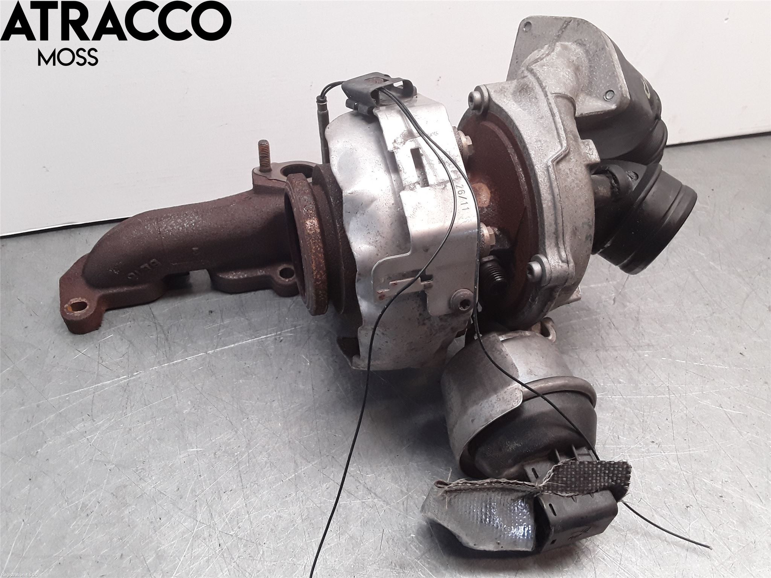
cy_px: 289
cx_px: 386
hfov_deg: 63.4
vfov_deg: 49.7
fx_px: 624
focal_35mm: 28
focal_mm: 2.91
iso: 100
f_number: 1.9
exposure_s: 1/100
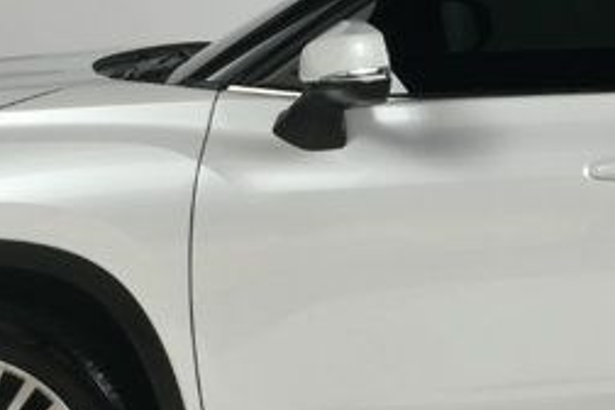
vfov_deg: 10.2
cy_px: 278
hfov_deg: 14.9
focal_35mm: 134
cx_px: 698
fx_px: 2289
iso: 100
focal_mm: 22
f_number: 13
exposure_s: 1/160
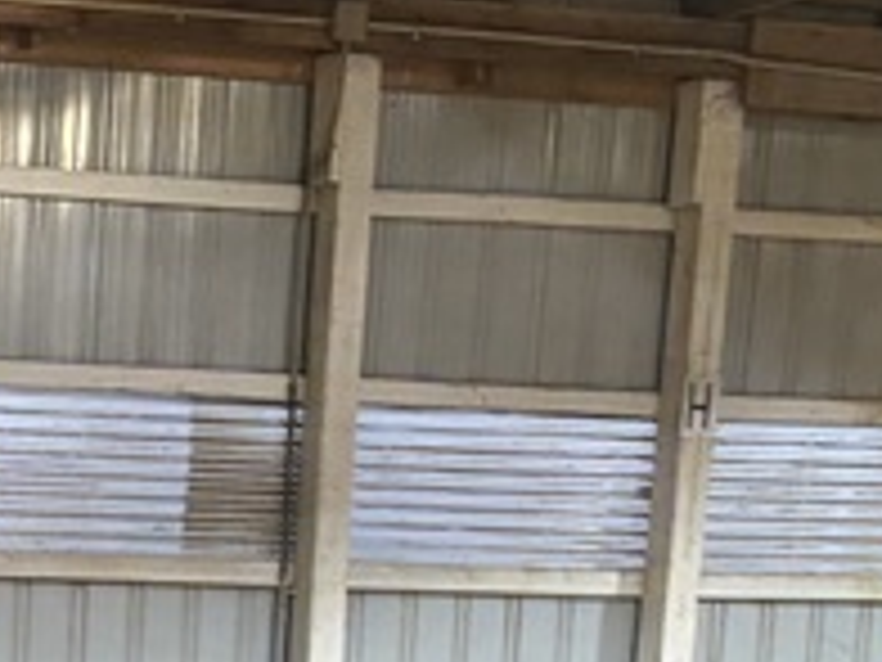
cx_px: -639
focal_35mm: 136
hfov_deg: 13.3
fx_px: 3465
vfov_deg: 9.7
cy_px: 1563
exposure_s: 1/60
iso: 200
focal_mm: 5.96
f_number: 1.6
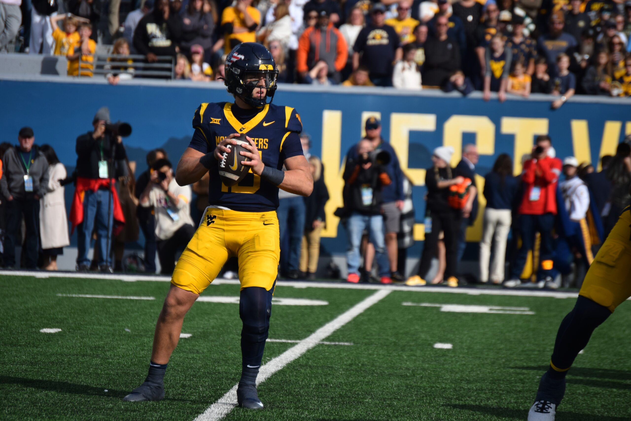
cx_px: 316
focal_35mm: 262
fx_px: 4602
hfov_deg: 7.8
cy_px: 210
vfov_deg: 5.2
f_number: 6.3
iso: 200
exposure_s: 1/1667
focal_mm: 175
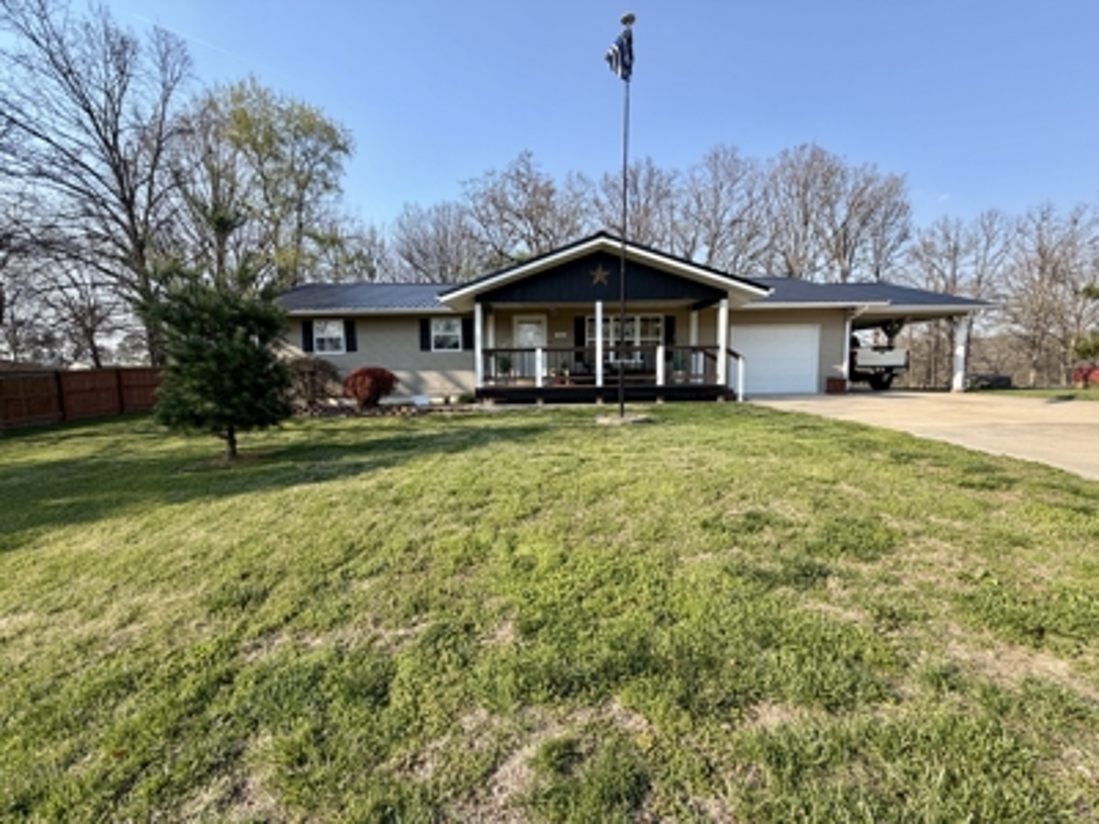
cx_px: 550
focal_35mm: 14
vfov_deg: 85.7
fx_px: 444
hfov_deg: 102.1
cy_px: 412
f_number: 2.2
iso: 40
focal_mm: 2.22
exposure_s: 1/742
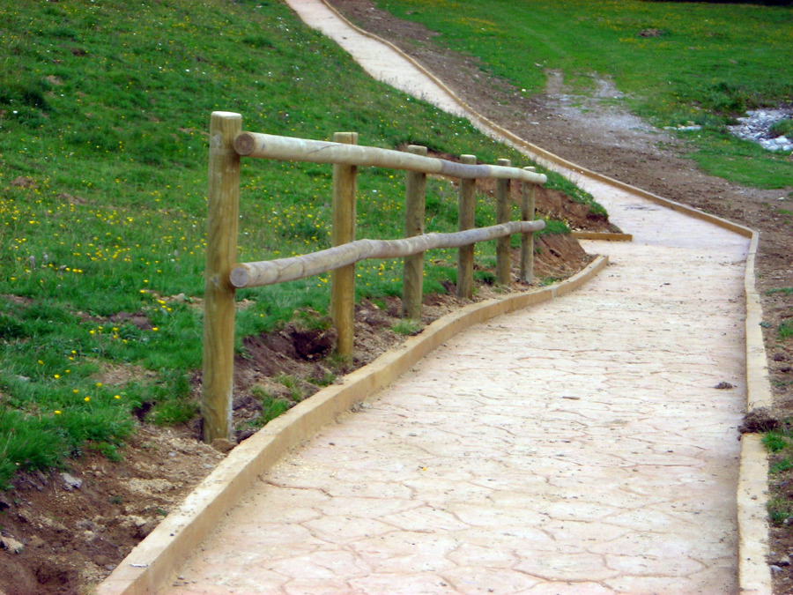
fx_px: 2657
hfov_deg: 17.0
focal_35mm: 116
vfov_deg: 12.8
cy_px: 298
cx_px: 396
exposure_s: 1/135
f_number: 5.3
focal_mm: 19.2
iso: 50
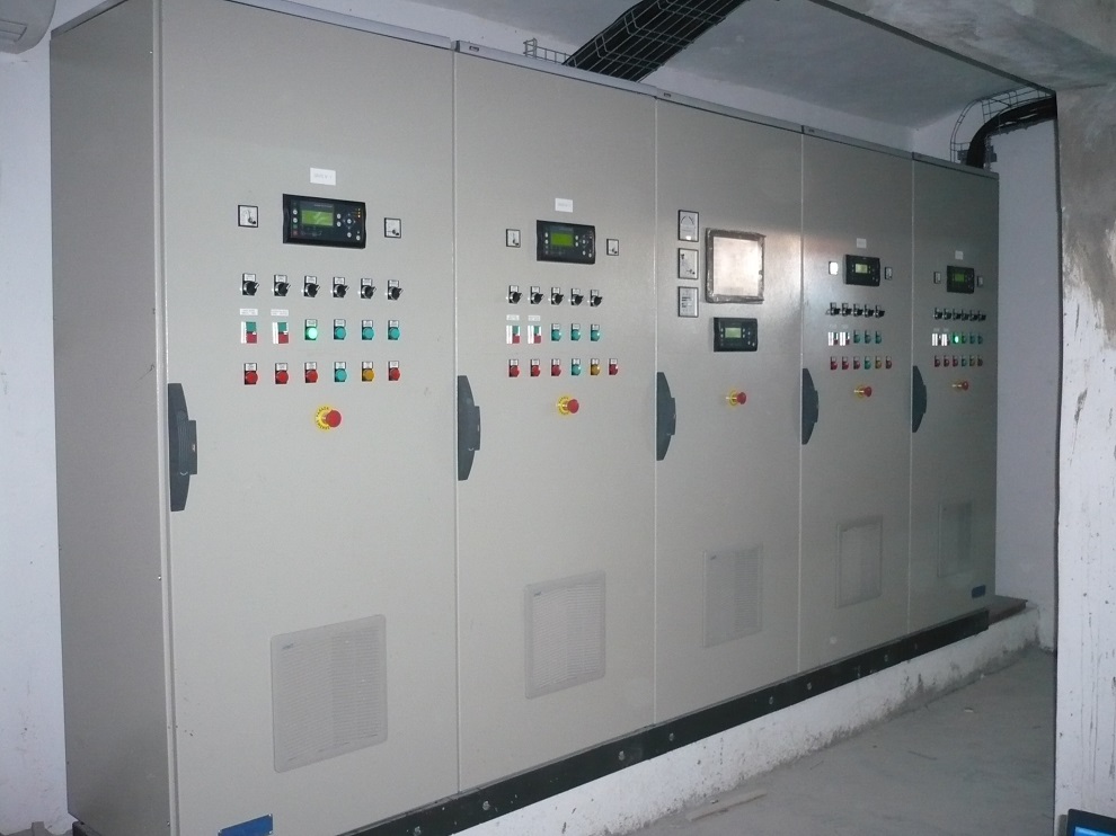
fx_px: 1128
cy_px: 418
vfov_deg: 40.7
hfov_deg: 52.6
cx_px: 558
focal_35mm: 35
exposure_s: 1/30
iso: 320
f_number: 2.8
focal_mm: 5.8
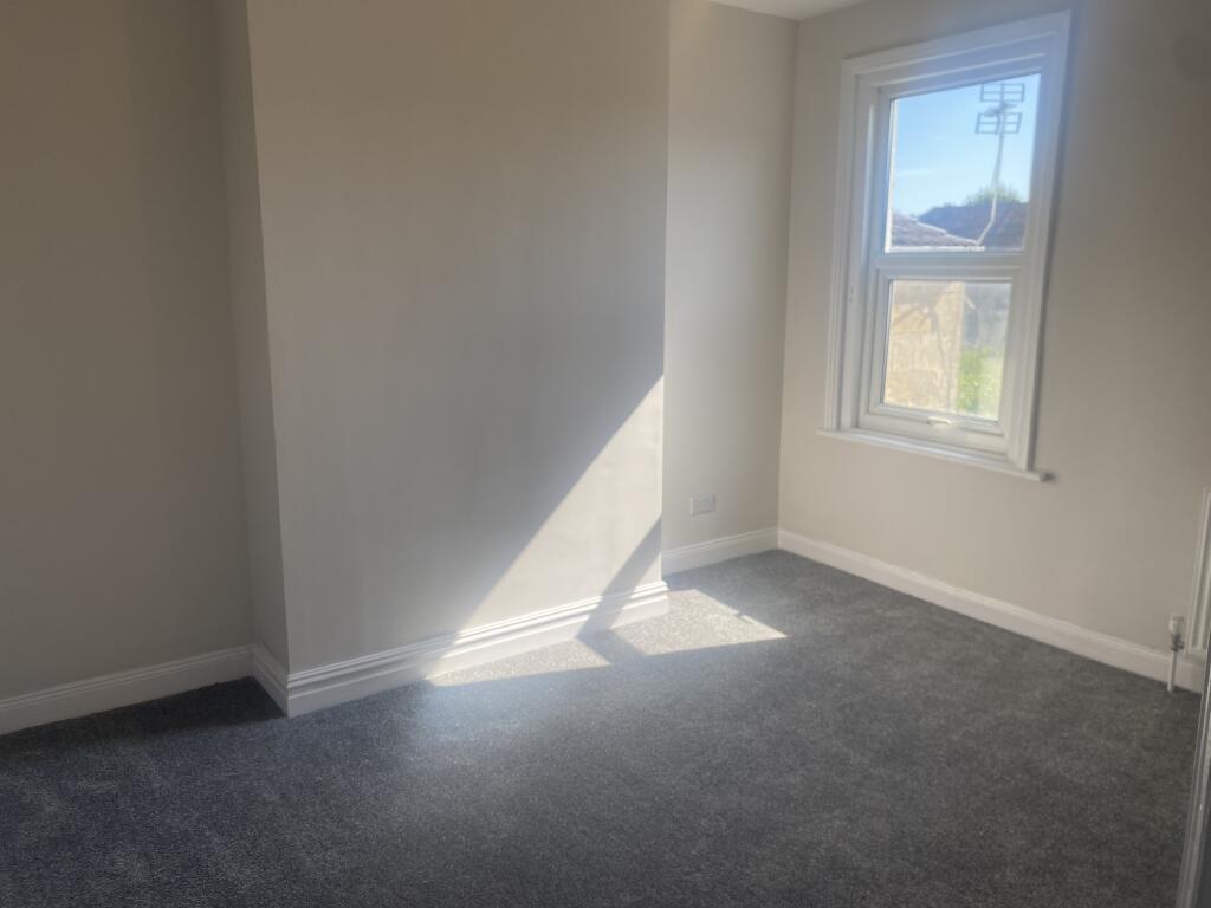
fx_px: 910
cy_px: 454
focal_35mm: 26
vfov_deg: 53.1
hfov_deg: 67.3
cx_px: 606
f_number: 1.8
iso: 32
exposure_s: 1/417
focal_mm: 4.25
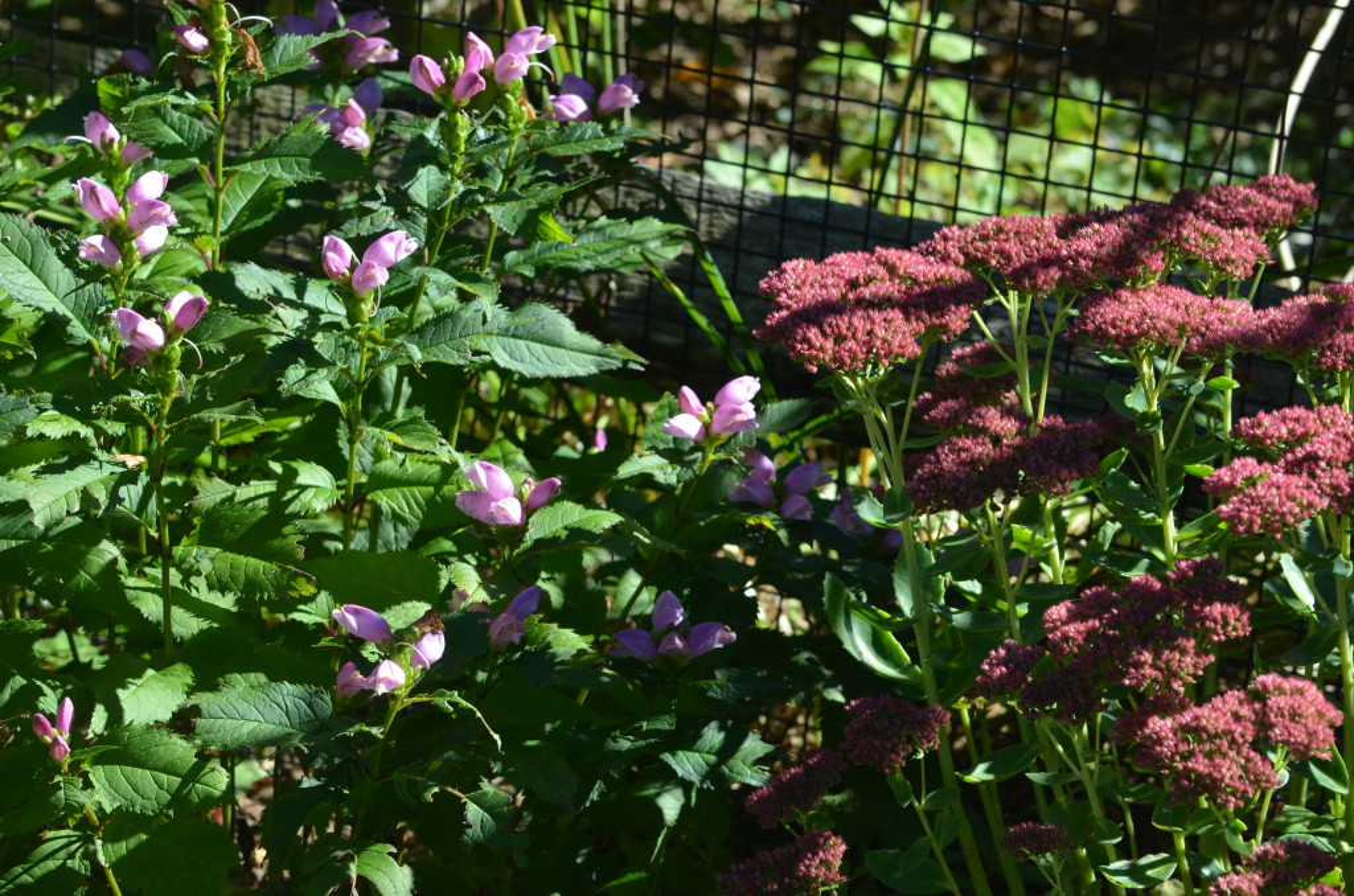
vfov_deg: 11.4
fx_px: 4504
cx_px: 677
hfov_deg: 17.1
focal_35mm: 120
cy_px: 448
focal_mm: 80
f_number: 8
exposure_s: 1/250
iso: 200
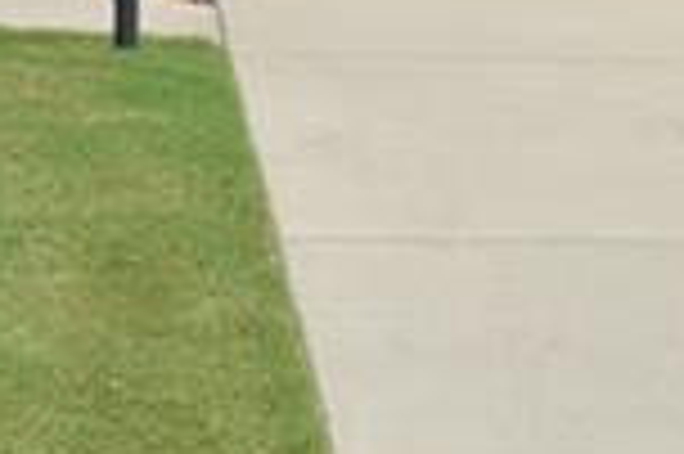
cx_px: 162
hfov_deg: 12.2
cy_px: -975
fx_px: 3189
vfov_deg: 7.1
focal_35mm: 168
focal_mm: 25
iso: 100
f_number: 11
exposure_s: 1/10
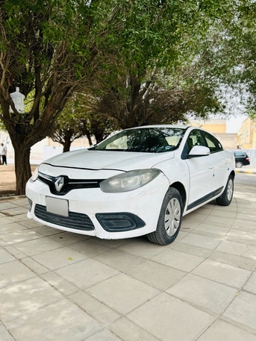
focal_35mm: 26
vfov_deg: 67.3
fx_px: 256
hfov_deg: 53.1
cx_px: 128
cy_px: 170
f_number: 1.5
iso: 50
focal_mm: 5.7
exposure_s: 1/2123
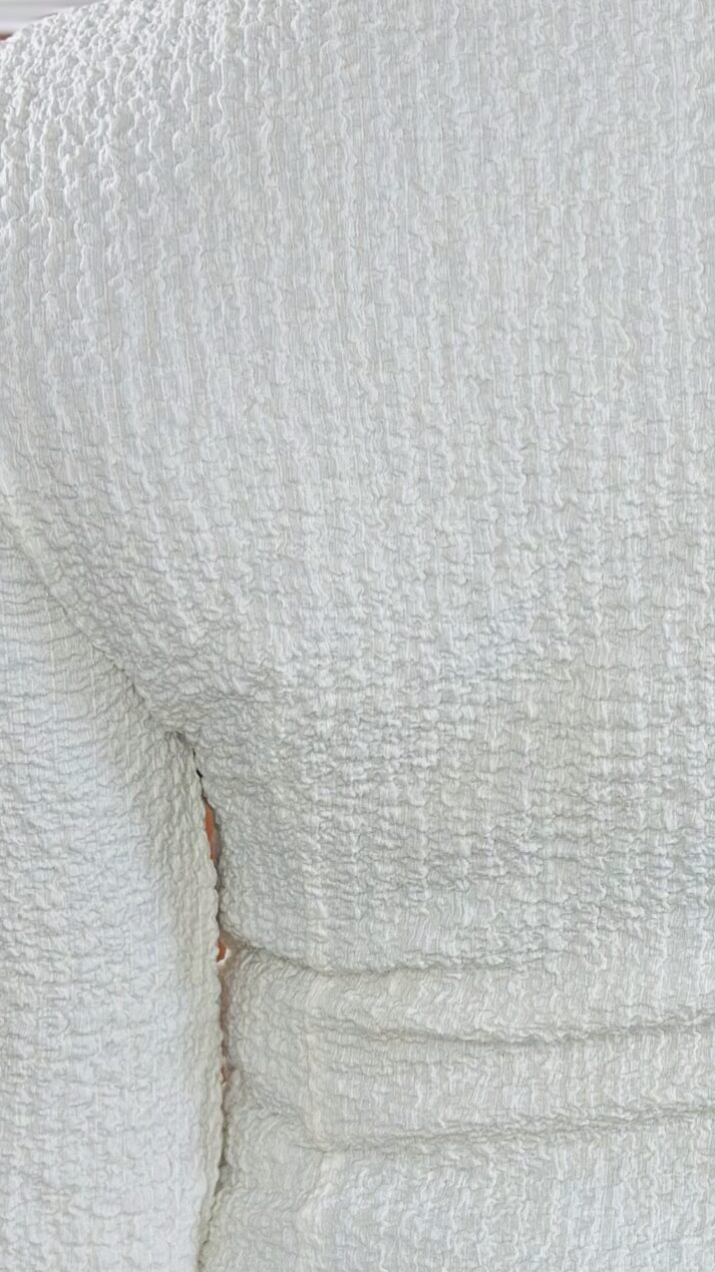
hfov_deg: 11.4
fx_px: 3540
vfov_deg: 20.3
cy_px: 865
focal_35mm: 105
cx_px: 671
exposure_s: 1/117
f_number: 1.78
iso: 64
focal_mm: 6.86
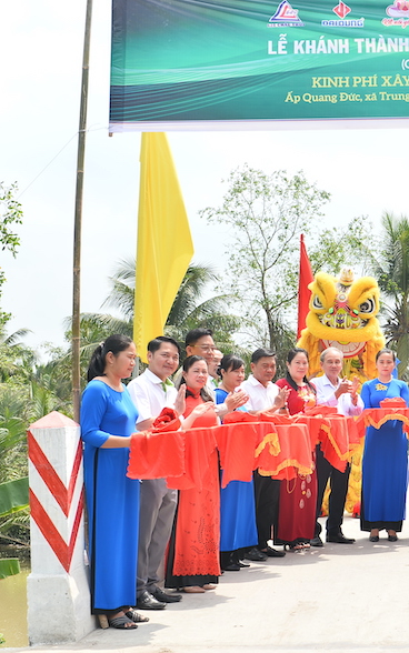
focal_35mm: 53
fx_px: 944
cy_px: 322
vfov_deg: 38.2
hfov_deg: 22.8
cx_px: 465
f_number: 5.6
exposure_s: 1/250
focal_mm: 34
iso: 100
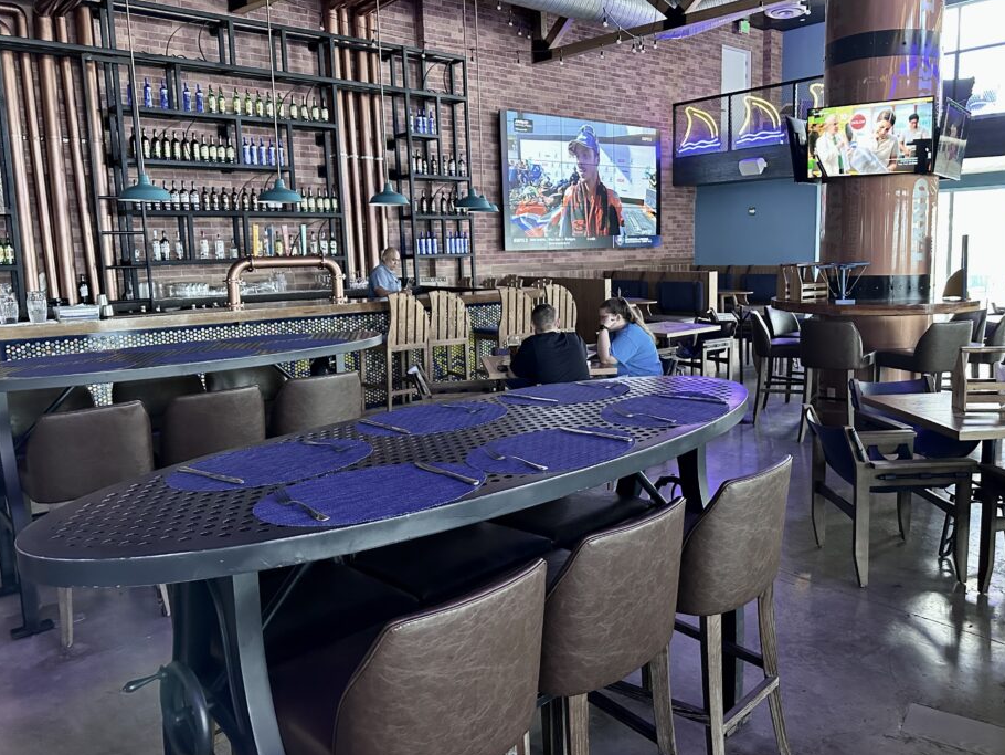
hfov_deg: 65.1
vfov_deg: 51.3
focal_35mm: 27
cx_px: 560
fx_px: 784
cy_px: 354
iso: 800
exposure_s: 1/60
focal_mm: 6.86
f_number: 1.78
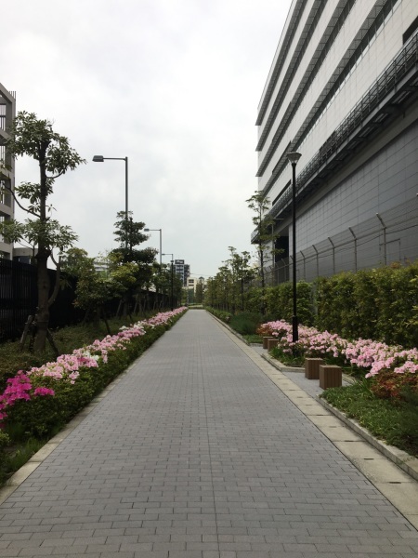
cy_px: 279
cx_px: 209
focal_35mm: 29
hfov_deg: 48.2
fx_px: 467
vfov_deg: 61.7
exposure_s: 1/219
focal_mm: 4.15
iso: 25
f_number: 2.2
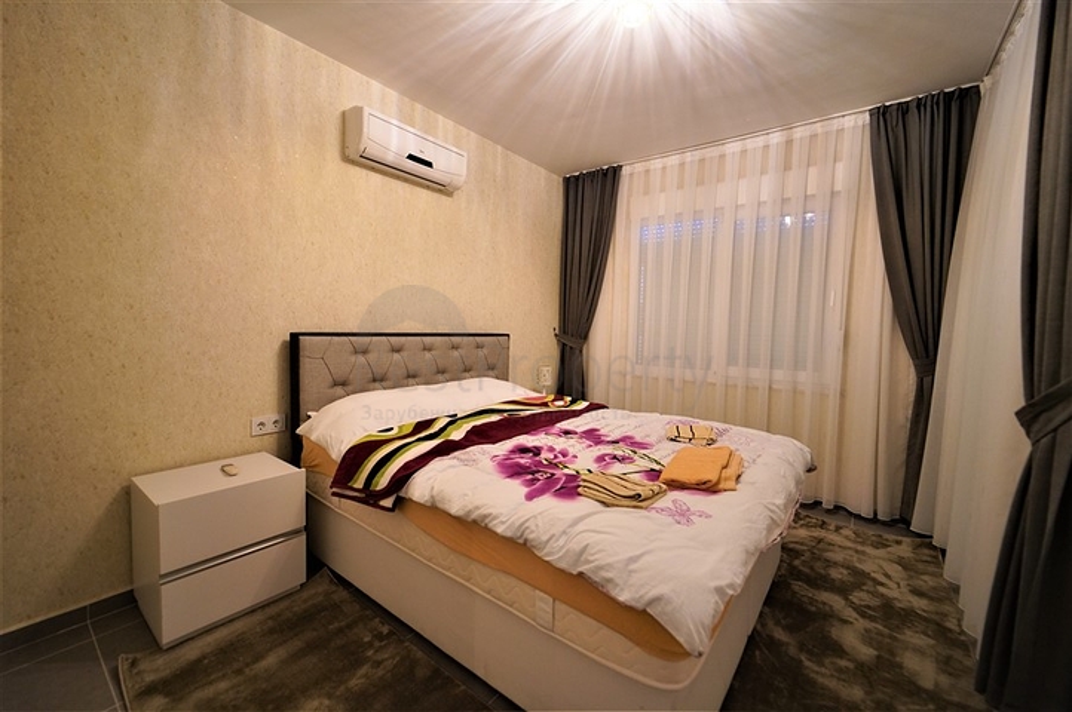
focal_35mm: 14
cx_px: 536
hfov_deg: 104.3
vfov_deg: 81.1
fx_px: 417
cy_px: 356
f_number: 2.8
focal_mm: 14
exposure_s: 1/160
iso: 1600
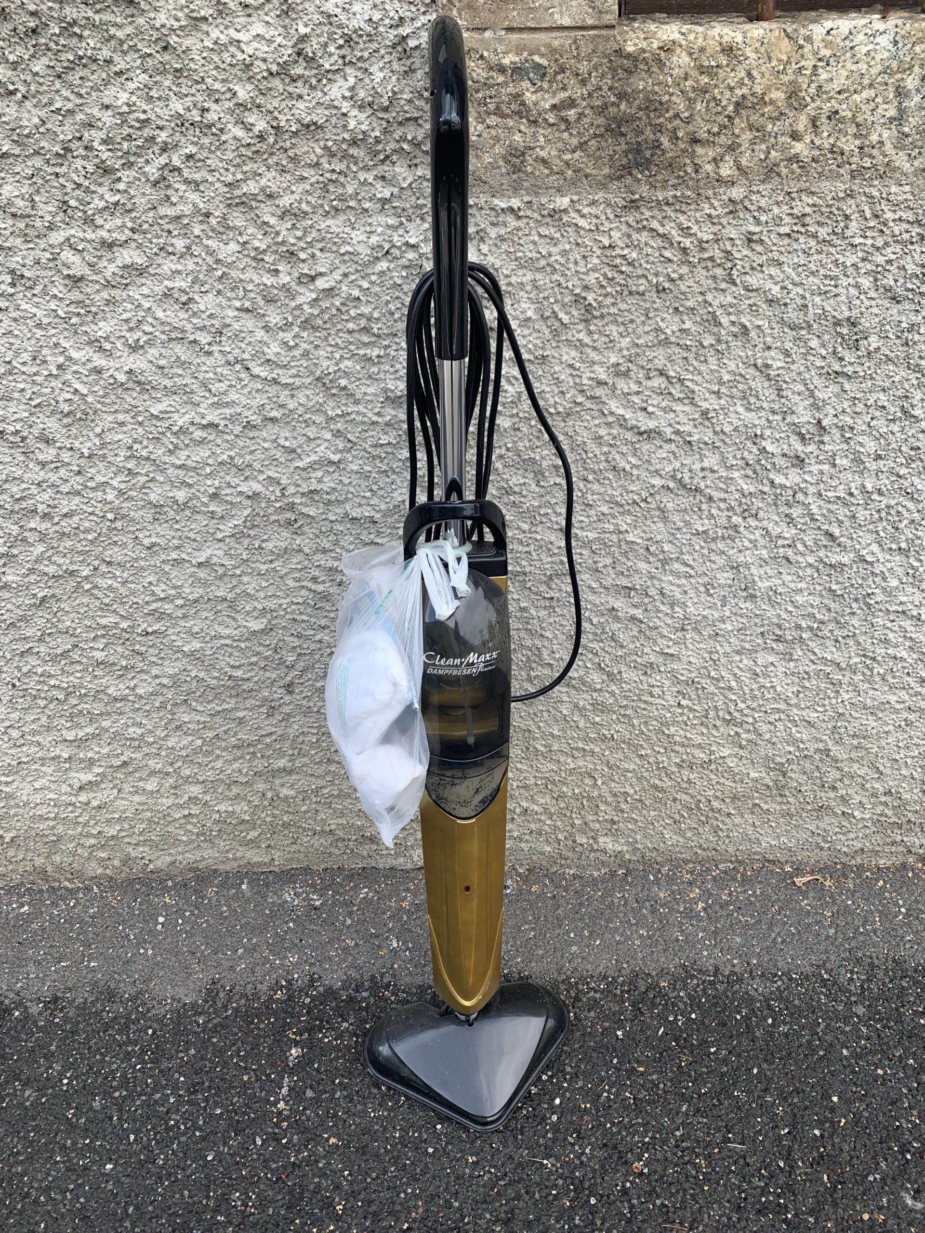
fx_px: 926
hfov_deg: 53.1
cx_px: 462
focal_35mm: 26
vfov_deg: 67.3
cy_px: 616
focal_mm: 4.25
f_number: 1.8
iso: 25
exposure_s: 1/459
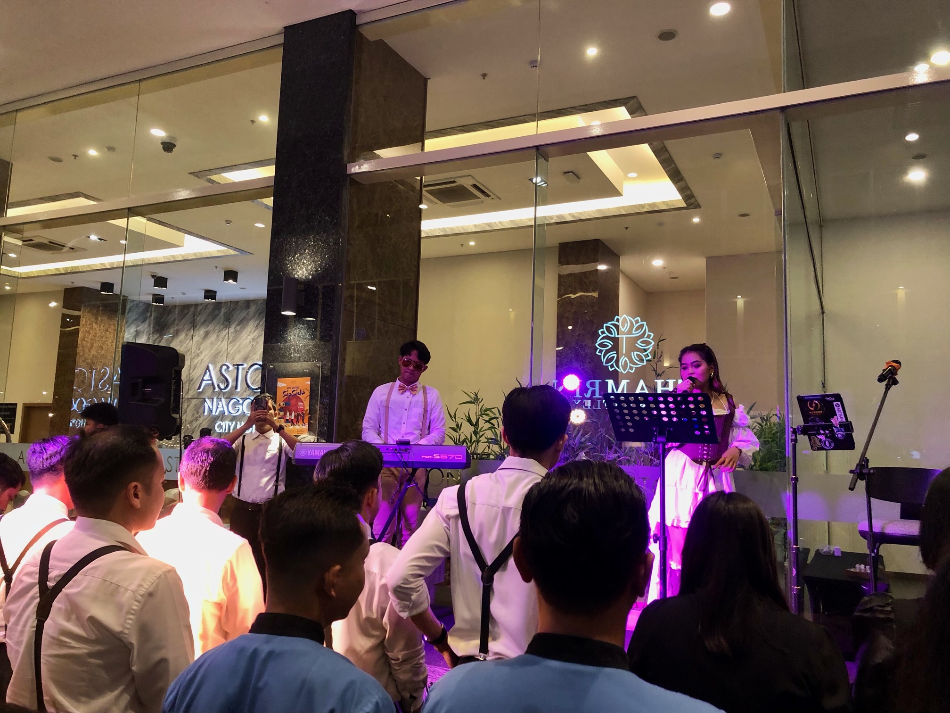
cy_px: 356
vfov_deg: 49.7
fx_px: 768
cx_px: 475
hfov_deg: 63.4
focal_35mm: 28
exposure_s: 1/17
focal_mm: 4
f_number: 1.8
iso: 50
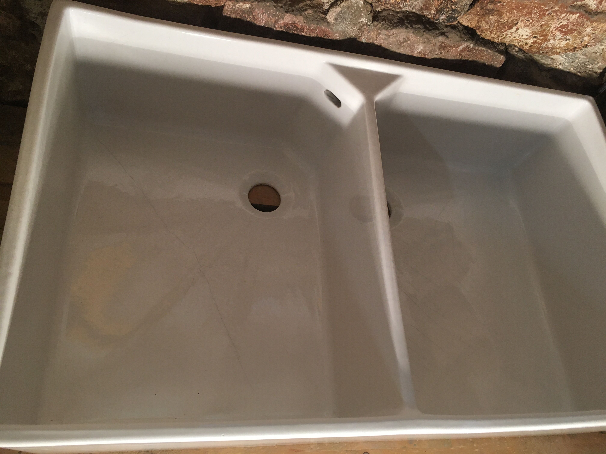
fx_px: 508
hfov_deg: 61.7
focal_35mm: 29
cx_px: 303
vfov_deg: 48.2
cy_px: 227
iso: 50
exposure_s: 1/33
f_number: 2.2
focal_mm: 4.15
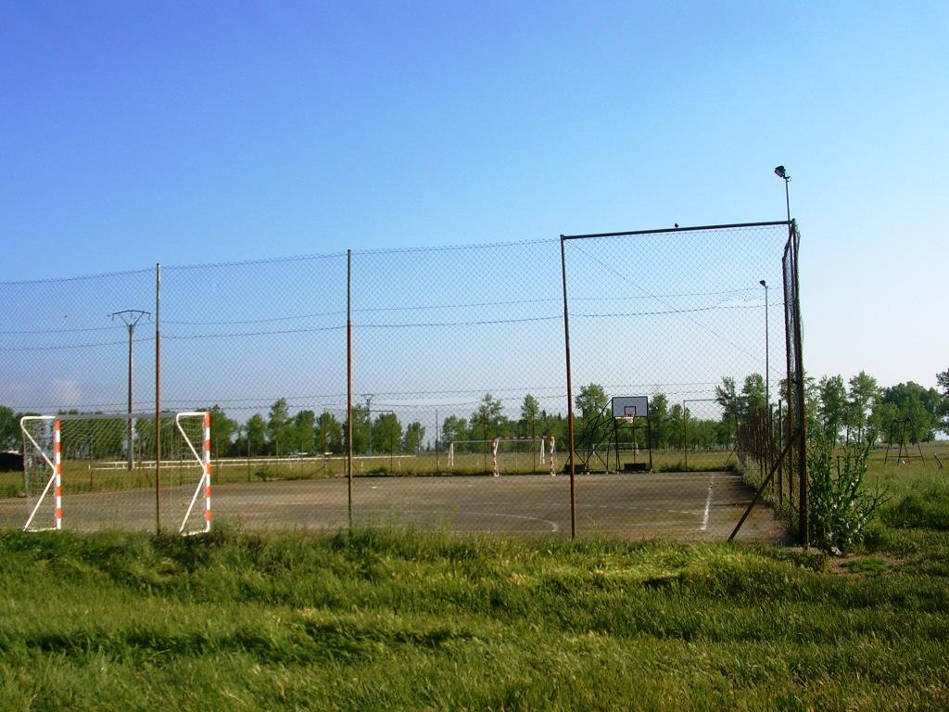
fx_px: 1042
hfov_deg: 49.0
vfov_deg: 37.7
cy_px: 356
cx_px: 474
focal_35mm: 38
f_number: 5.6
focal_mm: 5.8
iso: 50
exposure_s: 1/253
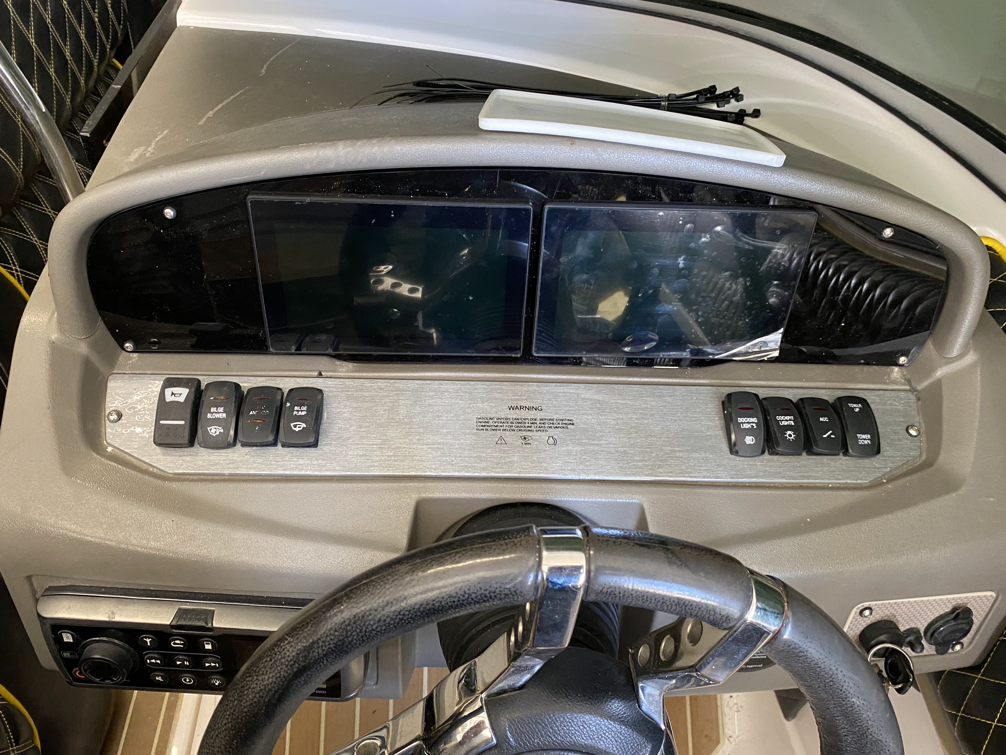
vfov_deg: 53.1
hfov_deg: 67.3
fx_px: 756
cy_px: 378
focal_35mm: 26
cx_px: 503
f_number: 1.8
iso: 400
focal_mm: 4.25
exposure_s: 1/60
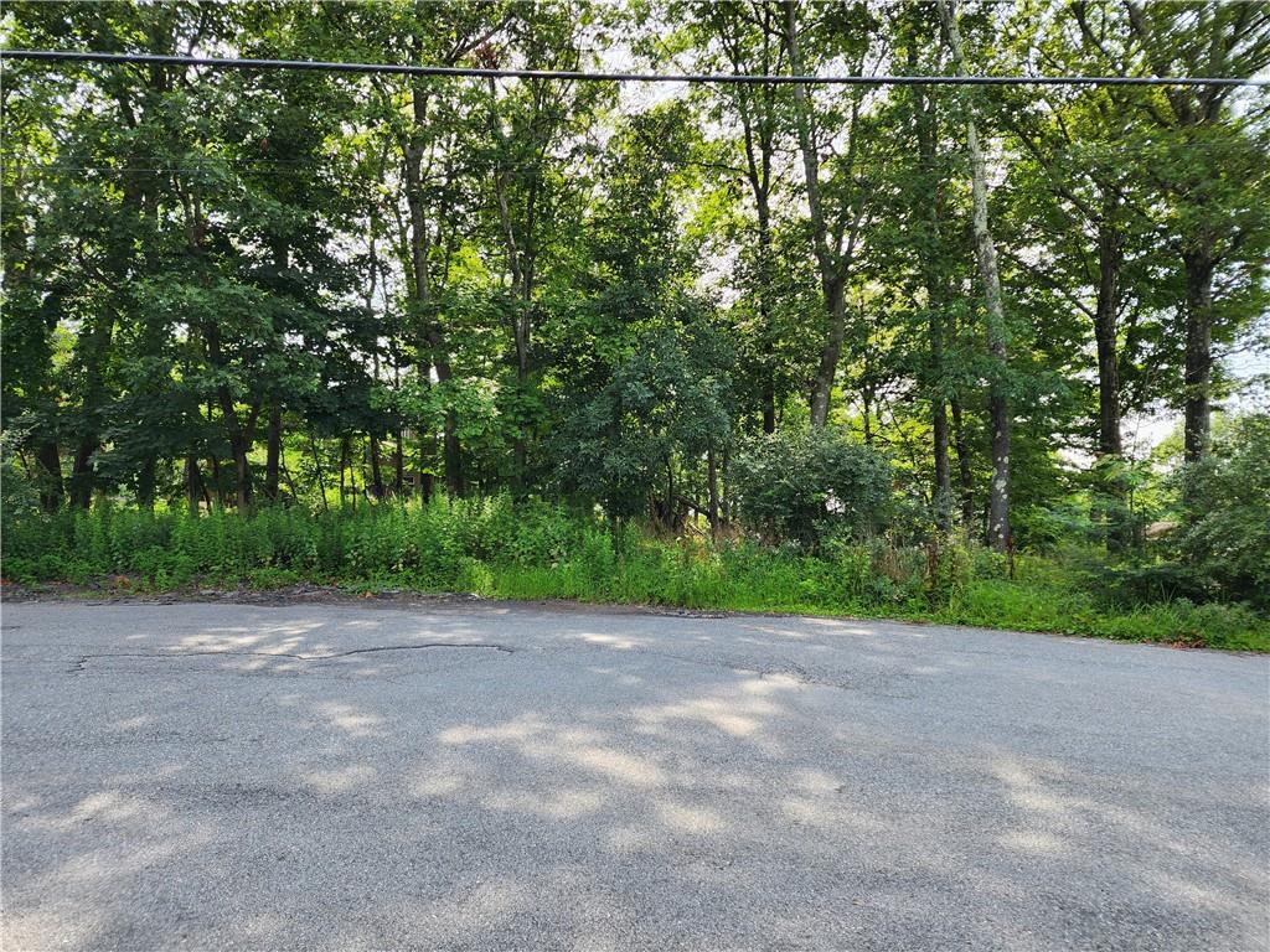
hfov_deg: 73.9
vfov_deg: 58.9
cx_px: 635
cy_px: 476
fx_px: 844
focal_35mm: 23
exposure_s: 1/180
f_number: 1.8
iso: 20
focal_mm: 6.4
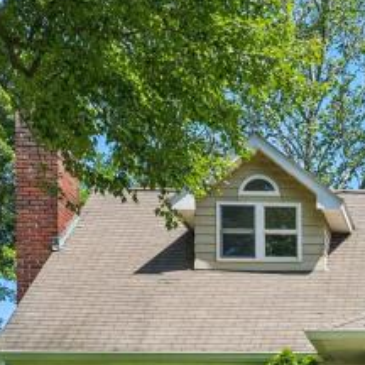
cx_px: 520
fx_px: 1014
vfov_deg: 19.9
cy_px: 351
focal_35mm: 85
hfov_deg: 18.5
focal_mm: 30
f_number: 8
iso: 100
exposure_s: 1/100
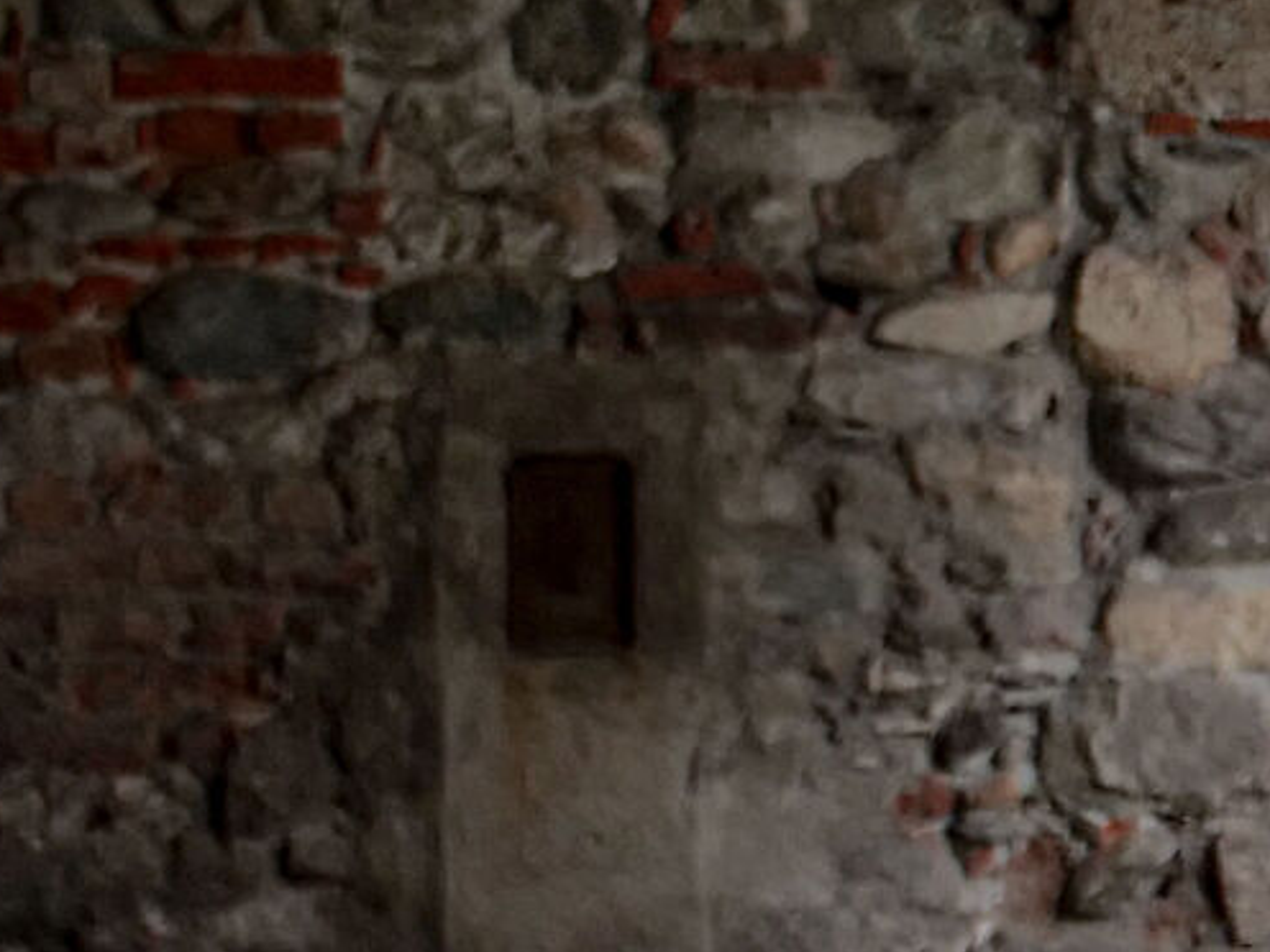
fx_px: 6751
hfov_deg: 9.8
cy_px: -82
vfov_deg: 8.0
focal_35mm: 184
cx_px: 2747
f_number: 3.2
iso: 200
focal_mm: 19
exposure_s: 1/125
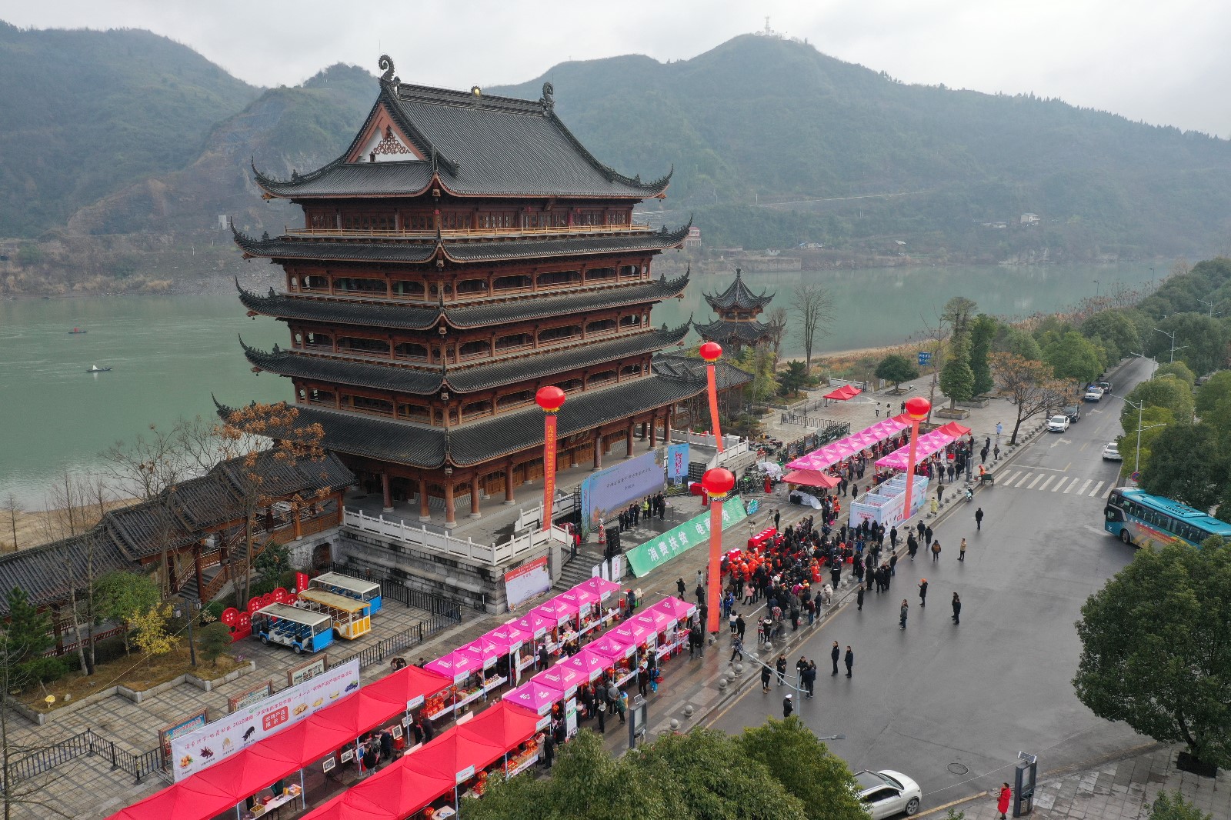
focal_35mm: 28
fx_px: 957
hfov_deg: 65.5
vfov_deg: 46.4
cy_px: 410
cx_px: 616
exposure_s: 1/160
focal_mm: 10.26
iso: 100
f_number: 5.6
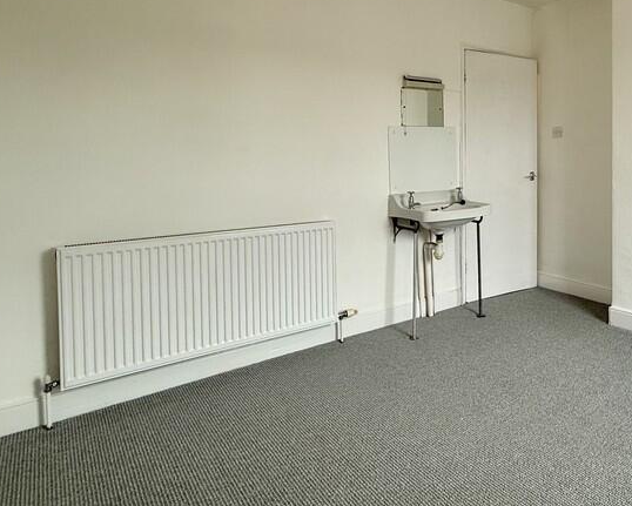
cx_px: 509
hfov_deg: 60.5
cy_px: 170
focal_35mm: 26
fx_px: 487
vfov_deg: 53.9
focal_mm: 2.22
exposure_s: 1/100
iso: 64
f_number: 2.2
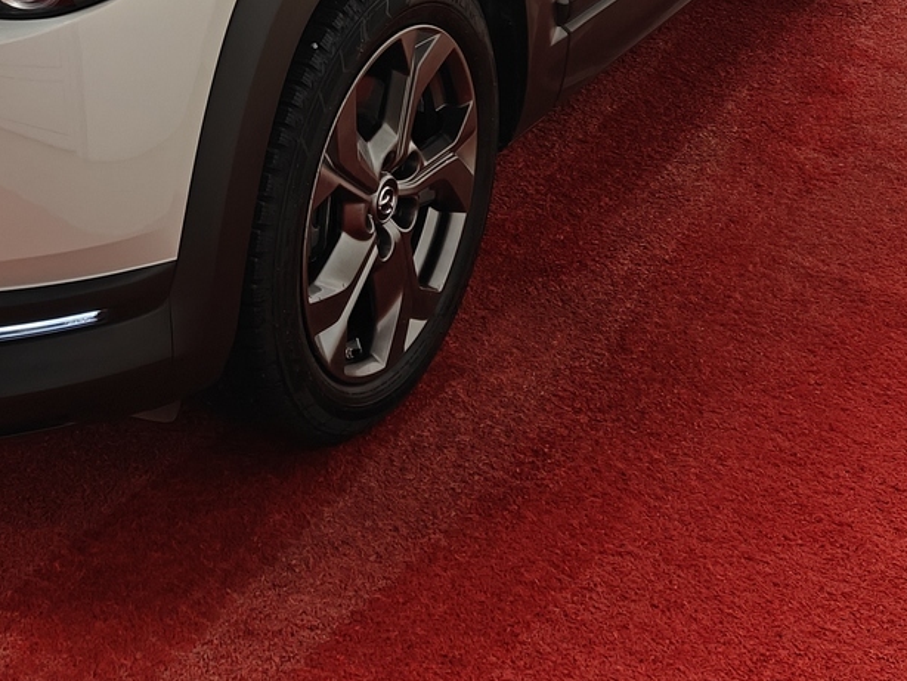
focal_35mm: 68
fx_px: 1782
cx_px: 133
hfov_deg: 27.7
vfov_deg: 20.4
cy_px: -109
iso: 64
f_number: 1.8
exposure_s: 1/50
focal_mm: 5.59
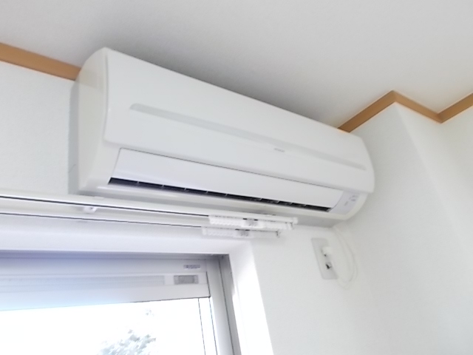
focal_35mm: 26
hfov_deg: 67.3
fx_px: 355
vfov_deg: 53.1
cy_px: 178
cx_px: 236
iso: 200
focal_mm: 4.6
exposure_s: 1/13
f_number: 3.2
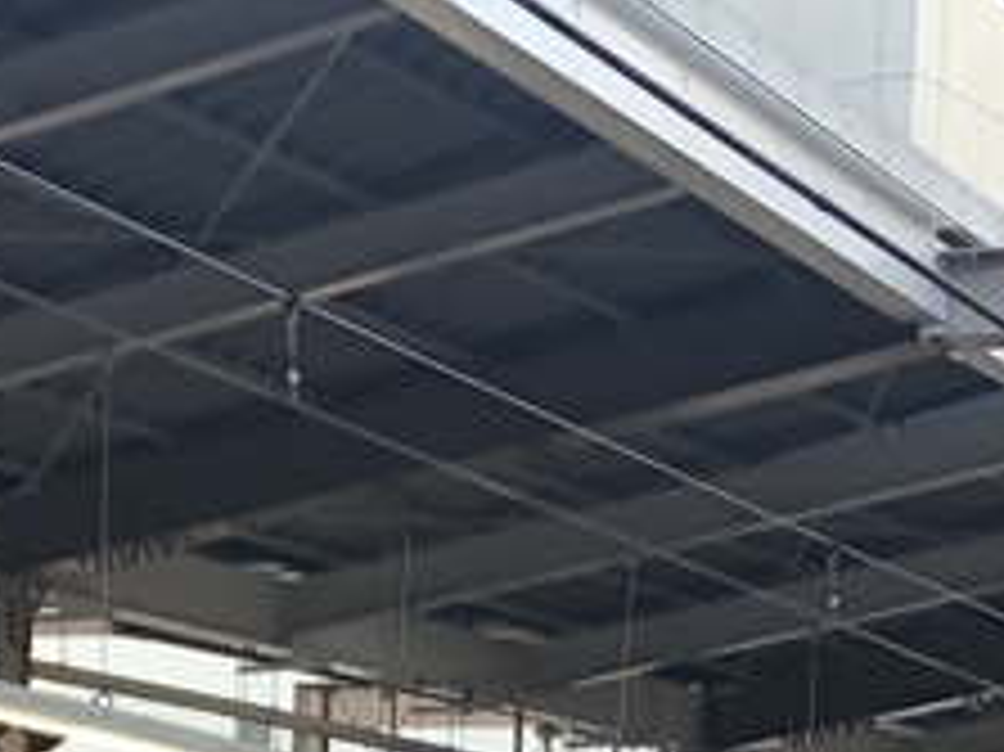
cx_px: 401
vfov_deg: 10.0
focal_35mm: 133
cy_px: 1689
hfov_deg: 14.8
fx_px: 3855
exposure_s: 1/100
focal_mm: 3.99
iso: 64
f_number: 1.8
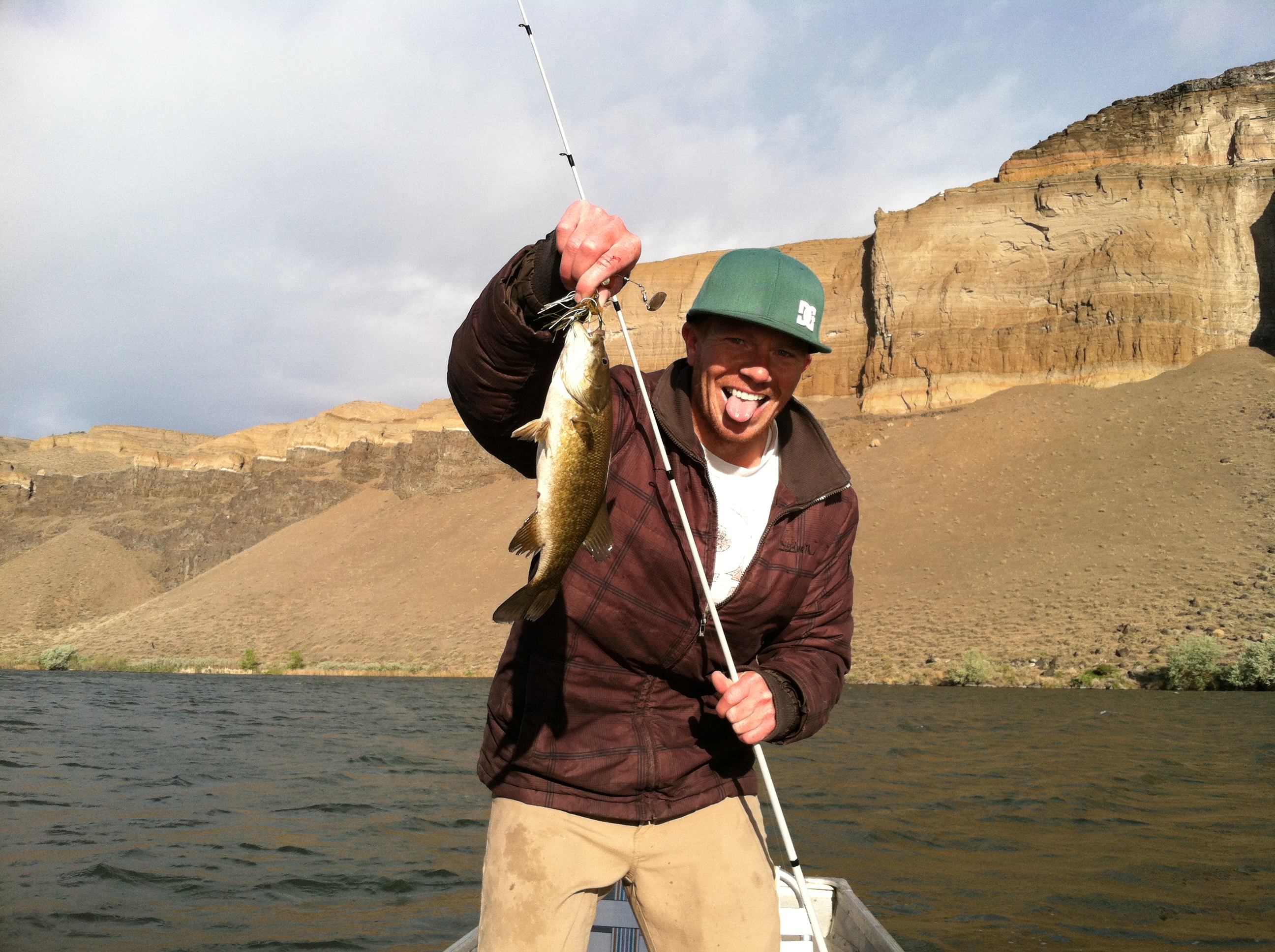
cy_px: 476
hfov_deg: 52.7
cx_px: 638
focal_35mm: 35
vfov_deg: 40.6
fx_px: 1287
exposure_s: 1/1111
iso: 80
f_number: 2.8
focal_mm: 3.85
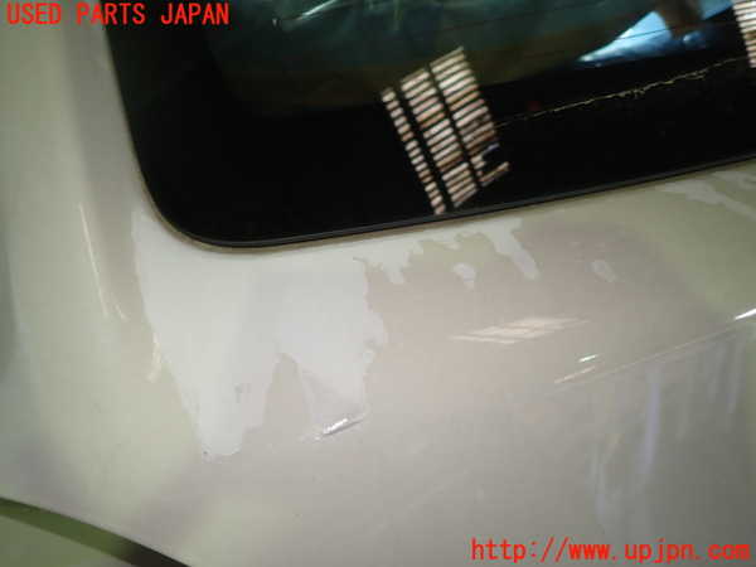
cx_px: 378
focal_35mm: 25
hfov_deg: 69.4
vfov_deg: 54.9
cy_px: 284
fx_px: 546
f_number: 2
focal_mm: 4.5
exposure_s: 1/60
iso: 160
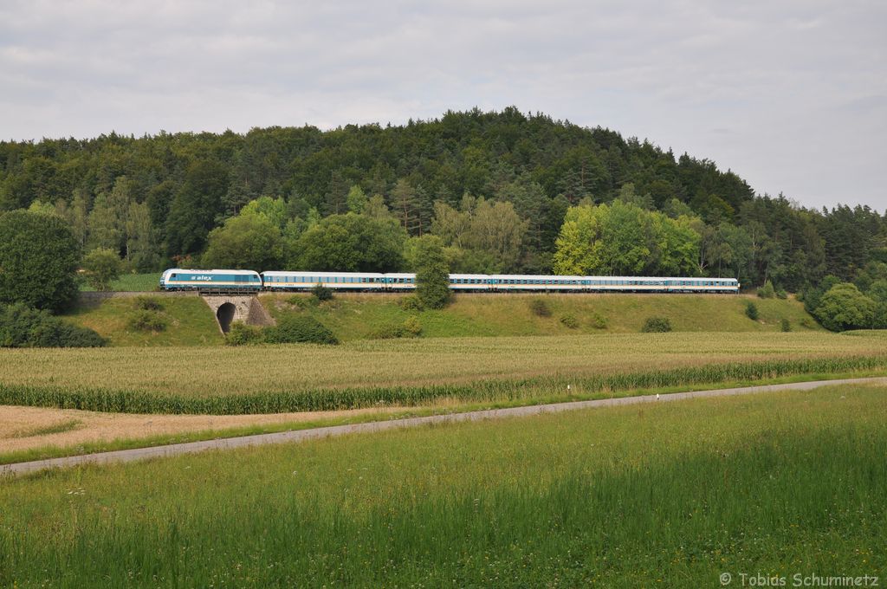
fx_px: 1181
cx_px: 444
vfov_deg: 28.0
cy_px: 294
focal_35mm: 48
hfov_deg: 41.2
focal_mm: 32
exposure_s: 1/500
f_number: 8
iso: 250
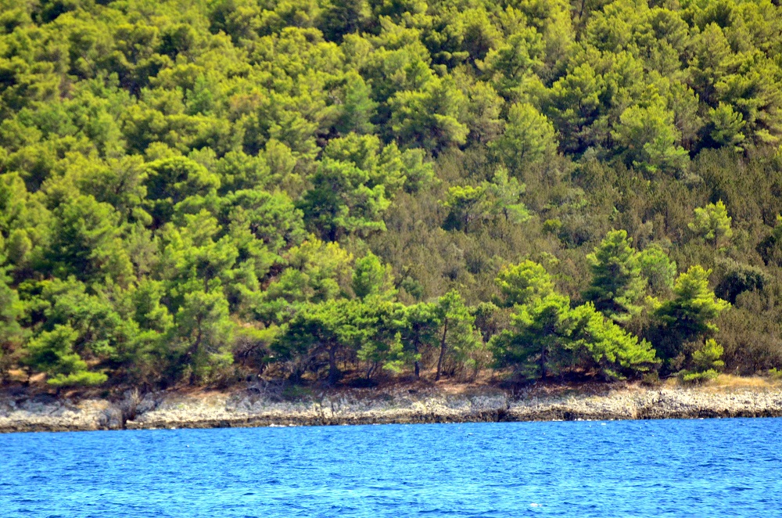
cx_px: 391
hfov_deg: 4.6
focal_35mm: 450
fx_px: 9753
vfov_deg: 3.0
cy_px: 259
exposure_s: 1/4000
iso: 2000
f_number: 5.6
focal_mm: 300
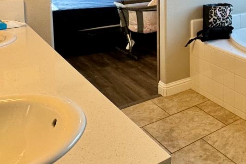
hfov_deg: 35.8
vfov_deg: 30.2
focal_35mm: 41
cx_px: 302
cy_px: -2
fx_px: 280
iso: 160
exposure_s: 1/120
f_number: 2.2
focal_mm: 2.22
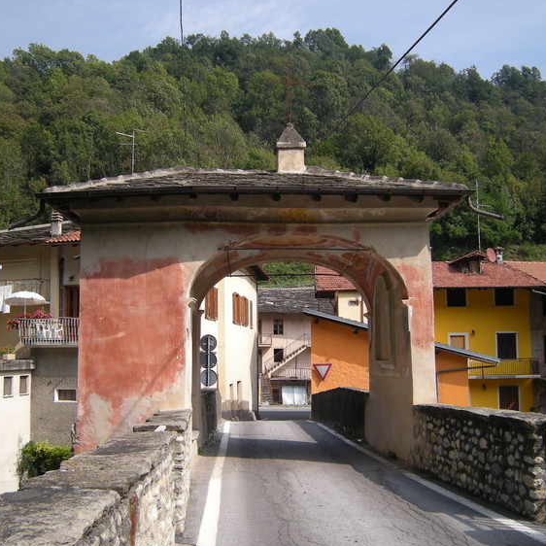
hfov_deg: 42.8
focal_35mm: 39
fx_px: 696
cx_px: 255
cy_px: 282
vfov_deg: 42.8
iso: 64
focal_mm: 5.3
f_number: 5.8
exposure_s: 1/206
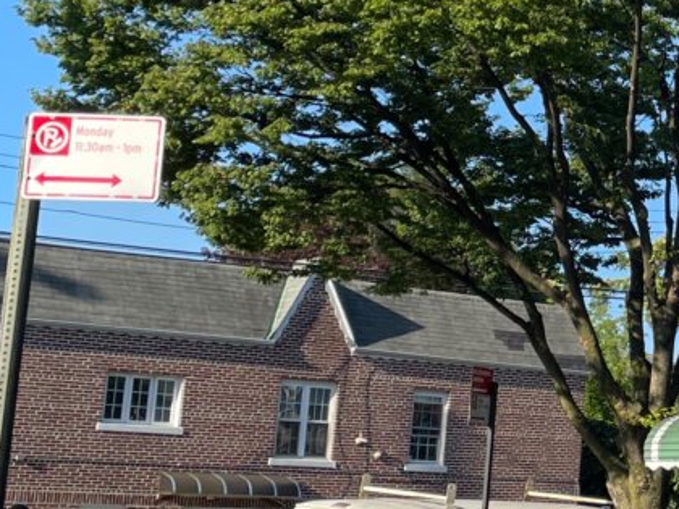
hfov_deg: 18.7
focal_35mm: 99
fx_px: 1942
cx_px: 831
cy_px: 160
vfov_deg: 14.9
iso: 32
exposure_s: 1/1855
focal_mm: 4.2
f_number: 1.6
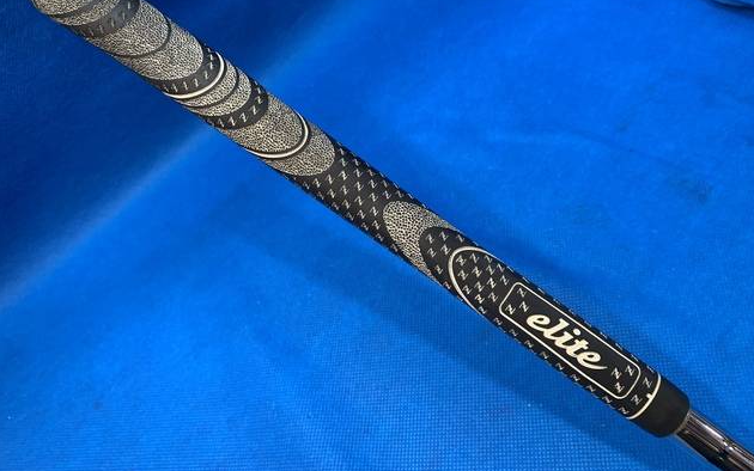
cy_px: 200
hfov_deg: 66.5
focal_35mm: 28
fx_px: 575
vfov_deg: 44.4
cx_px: 381
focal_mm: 4.25
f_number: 1.8
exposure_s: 1/60
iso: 100
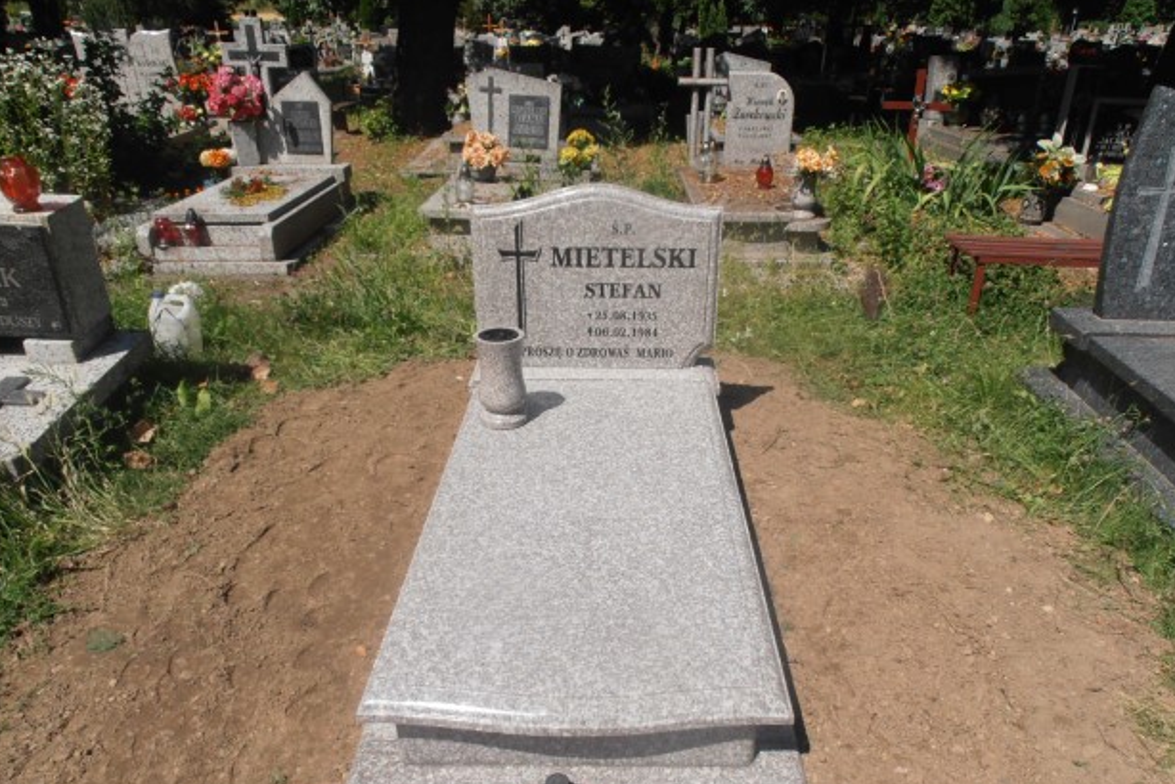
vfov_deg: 49.5
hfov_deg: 69.3
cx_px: 607
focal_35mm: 26
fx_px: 849
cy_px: 442
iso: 80
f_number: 7.9
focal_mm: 4.2
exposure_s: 1/250
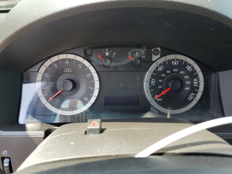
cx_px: 116
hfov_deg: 67.3
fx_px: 174
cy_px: 87
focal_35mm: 26
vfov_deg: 53.1
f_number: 1.5
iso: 50
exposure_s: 1/345
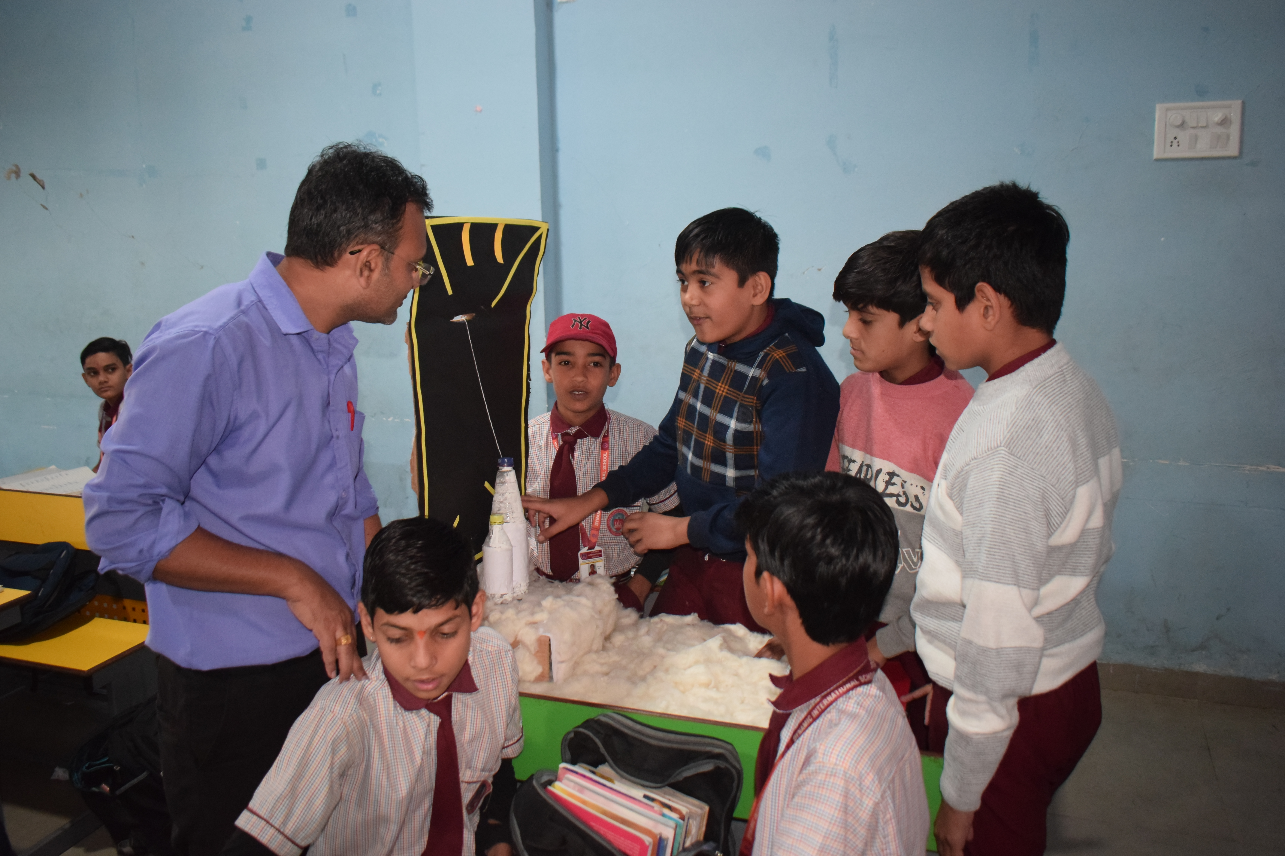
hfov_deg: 59.5
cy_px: 428
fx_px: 1124
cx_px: 642
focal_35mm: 32
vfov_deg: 41.7
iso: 2500
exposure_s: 1/60
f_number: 3.8
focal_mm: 21
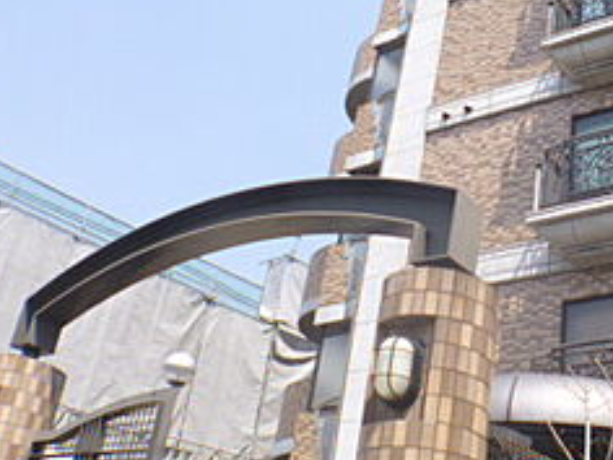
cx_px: 629
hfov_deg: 26.5
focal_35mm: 69
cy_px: 194
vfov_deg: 21.3
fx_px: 1222
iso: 100
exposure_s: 1/640
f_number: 2.9
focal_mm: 5.7
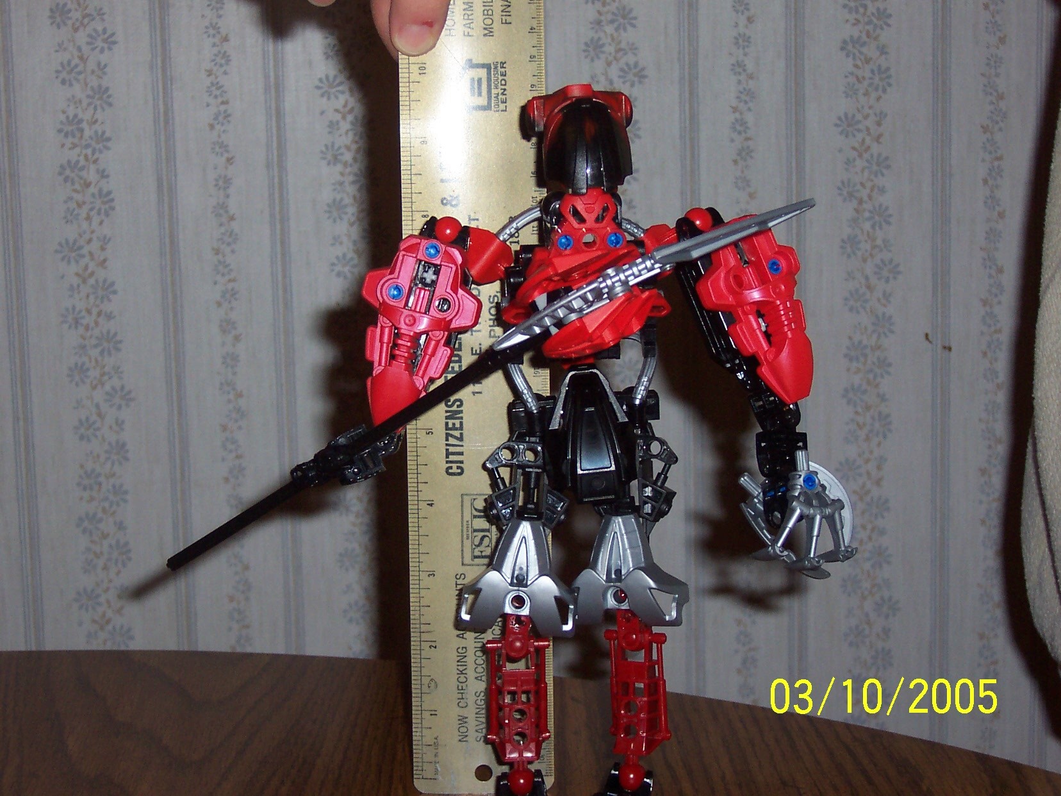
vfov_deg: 15.1
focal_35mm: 98
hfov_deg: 20.0
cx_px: 530
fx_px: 3004
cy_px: 398
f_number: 4
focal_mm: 15.2
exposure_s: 1/90
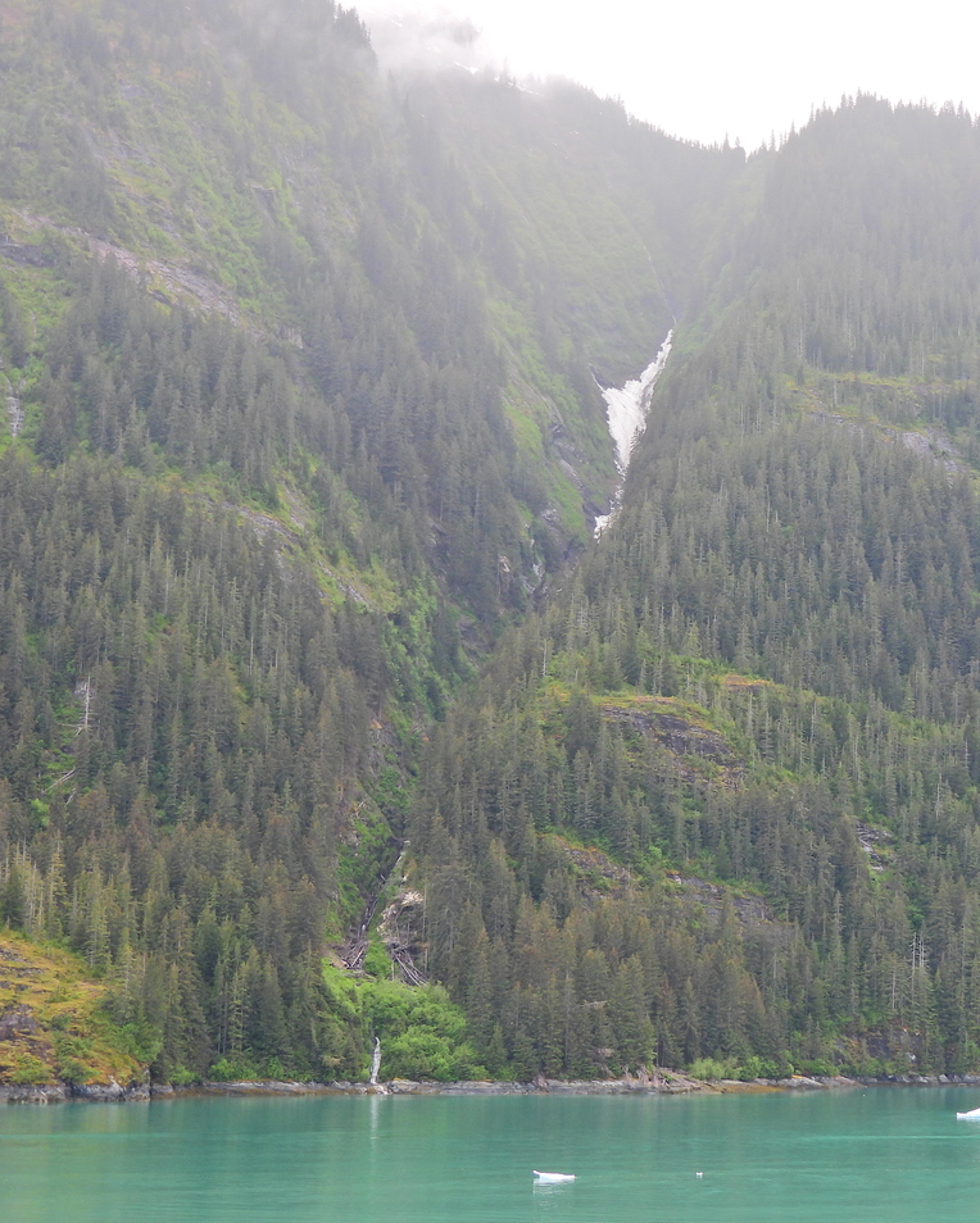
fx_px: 2609
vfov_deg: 26.4
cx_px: 799
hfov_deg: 21.0
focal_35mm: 72
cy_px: 613
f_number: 3.5
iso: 100
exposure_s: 1/100
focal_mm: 9.8
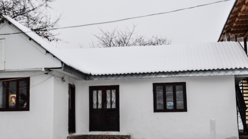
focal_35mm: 49
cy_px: 83
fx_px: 322
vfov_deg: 24.4
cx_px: 97
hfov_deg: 41.9
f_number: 2.8
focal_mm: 38
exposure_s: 1/400
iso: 100
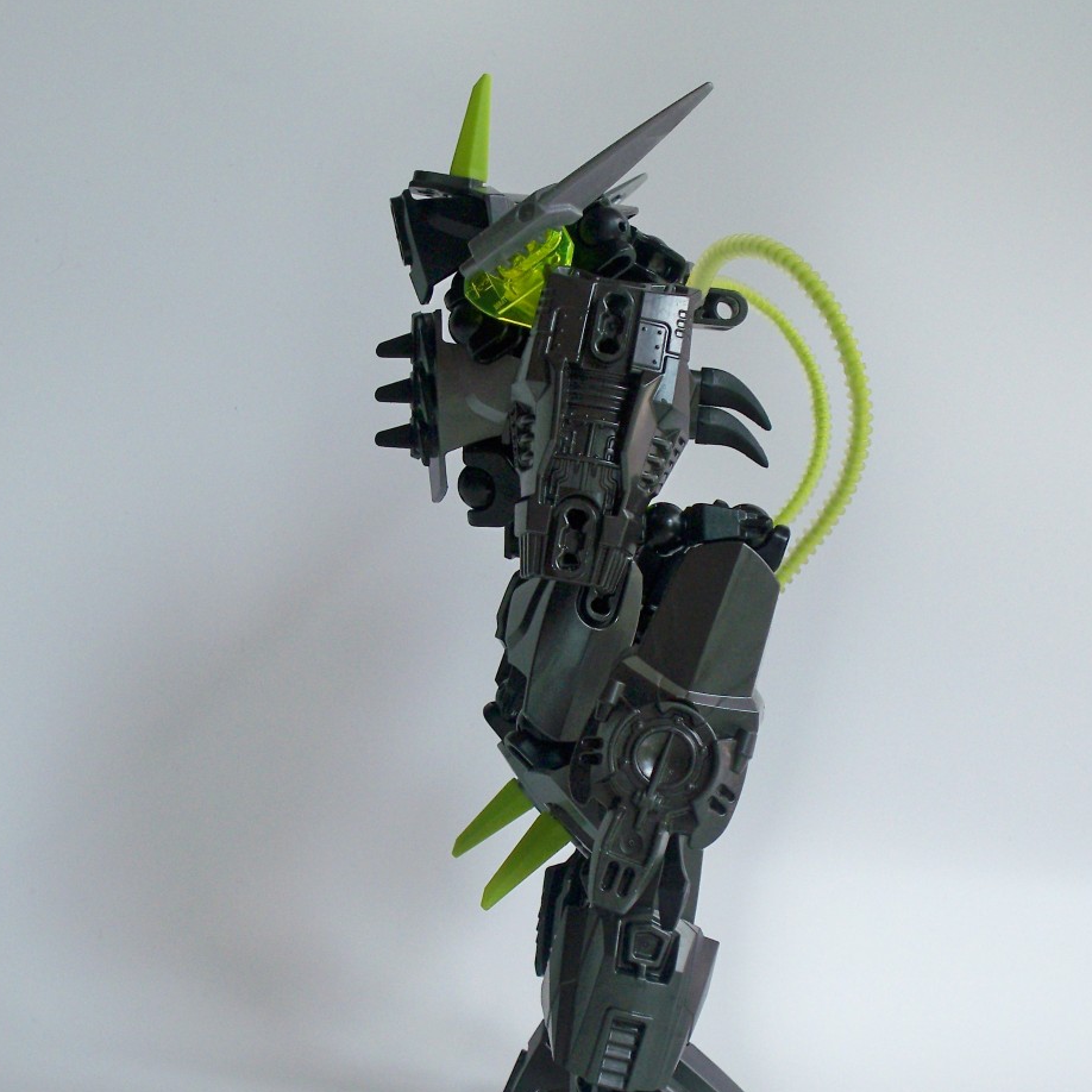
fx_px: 2177
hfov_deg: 28.1
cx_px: 484
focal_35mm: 61
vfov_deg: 28.1
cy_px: 597
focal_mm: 7.8
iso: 100
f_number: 3.5
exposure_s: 1/400
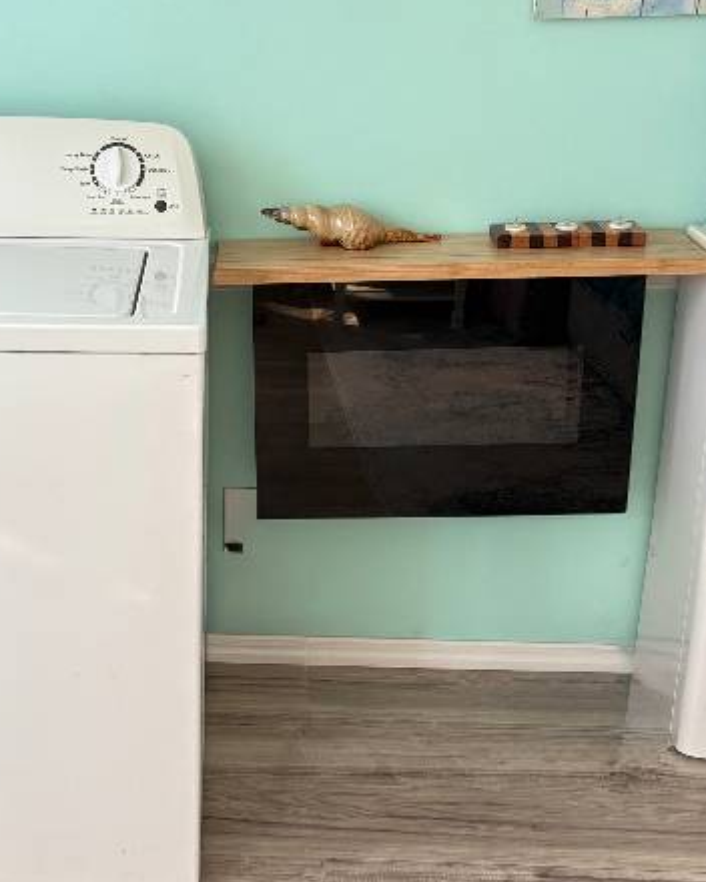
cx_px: 146
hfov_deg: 30.1
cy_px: 372
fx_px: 1280
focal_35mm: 49
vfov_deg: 38.0
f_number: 1.6
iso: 100
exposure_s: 1/60
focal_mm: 5.96
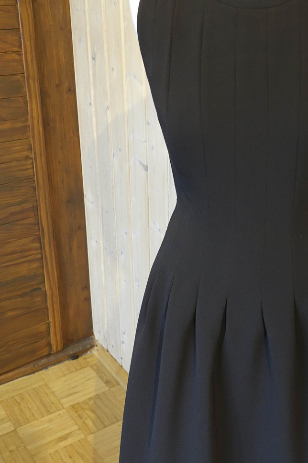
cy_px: 184
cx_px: 233
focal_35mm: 45
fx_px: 578
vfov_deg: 43.4
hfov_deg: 29.3
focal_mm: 10.59
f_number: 2.8
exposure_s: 1/20
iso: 800
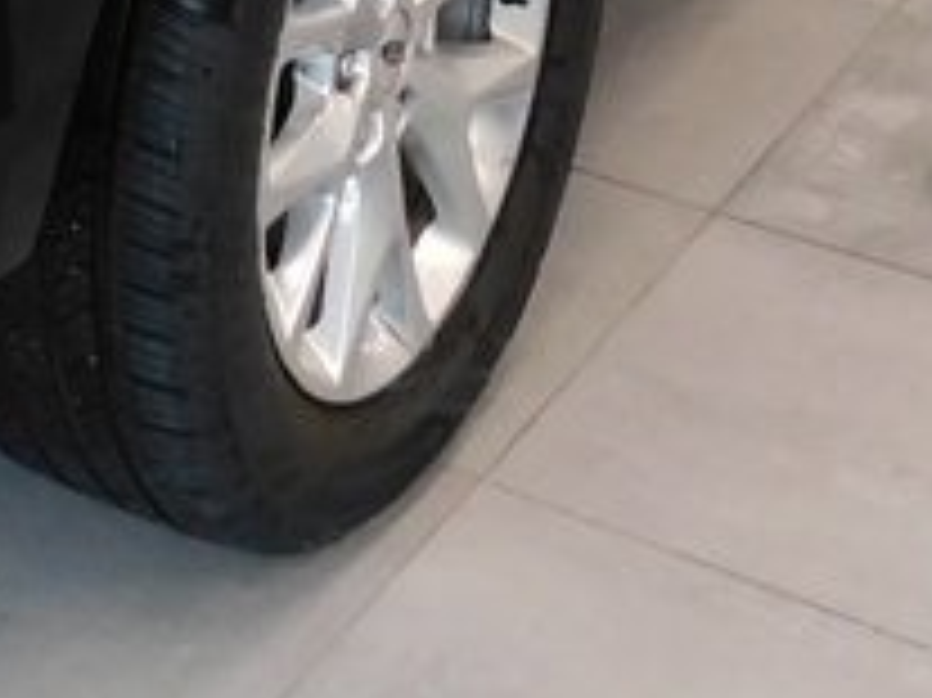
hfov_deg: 16.3
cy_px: -761
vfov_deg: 11.5
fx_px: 3068
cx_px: -315
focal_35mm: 114
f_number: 3
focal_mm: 4
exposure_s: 1/30
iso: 400
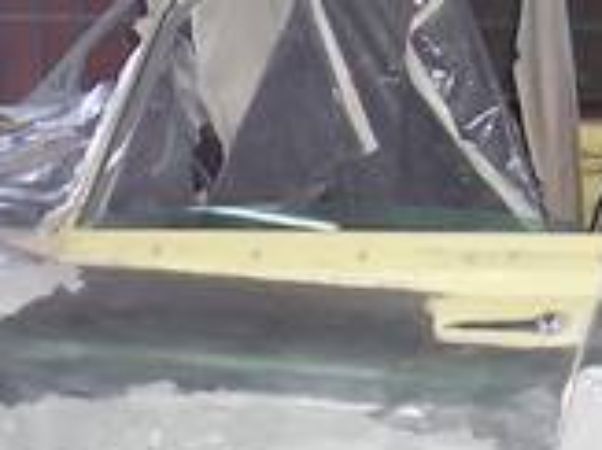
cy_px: 358
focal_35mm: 136
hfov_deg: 14.4
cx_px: 133
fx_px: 2363
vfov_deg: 10.9
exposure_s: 1/60
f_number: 2.8
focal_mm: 5.6
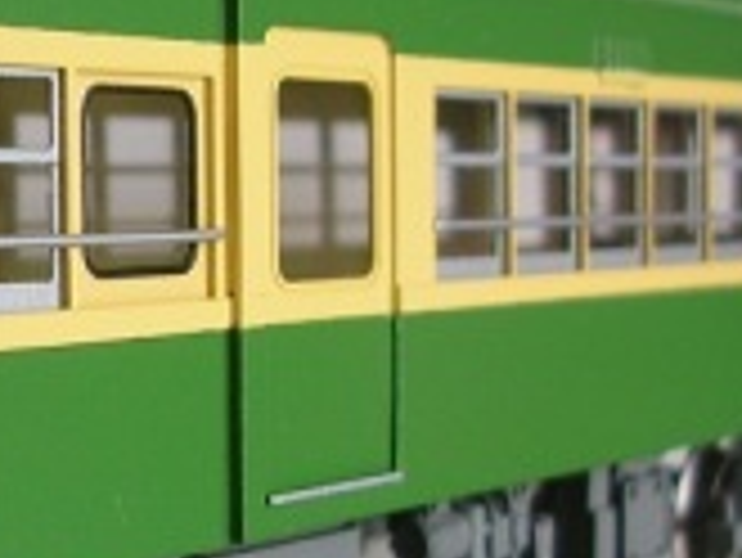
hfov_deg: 17.9
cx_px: -49
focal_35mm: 106
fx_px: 2274
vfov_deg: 14.0
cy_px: 286
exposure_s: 1/37.5
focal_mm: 5.8
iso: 50
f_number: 2.8
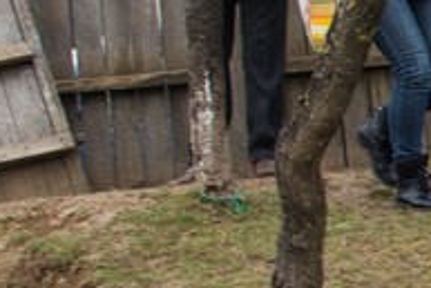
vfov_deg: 6.6
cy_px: 248
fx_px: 2492
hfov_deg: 9.0
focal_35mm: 208
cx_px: 984
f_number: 5.6
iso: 220
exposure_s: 1/125
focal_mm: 28
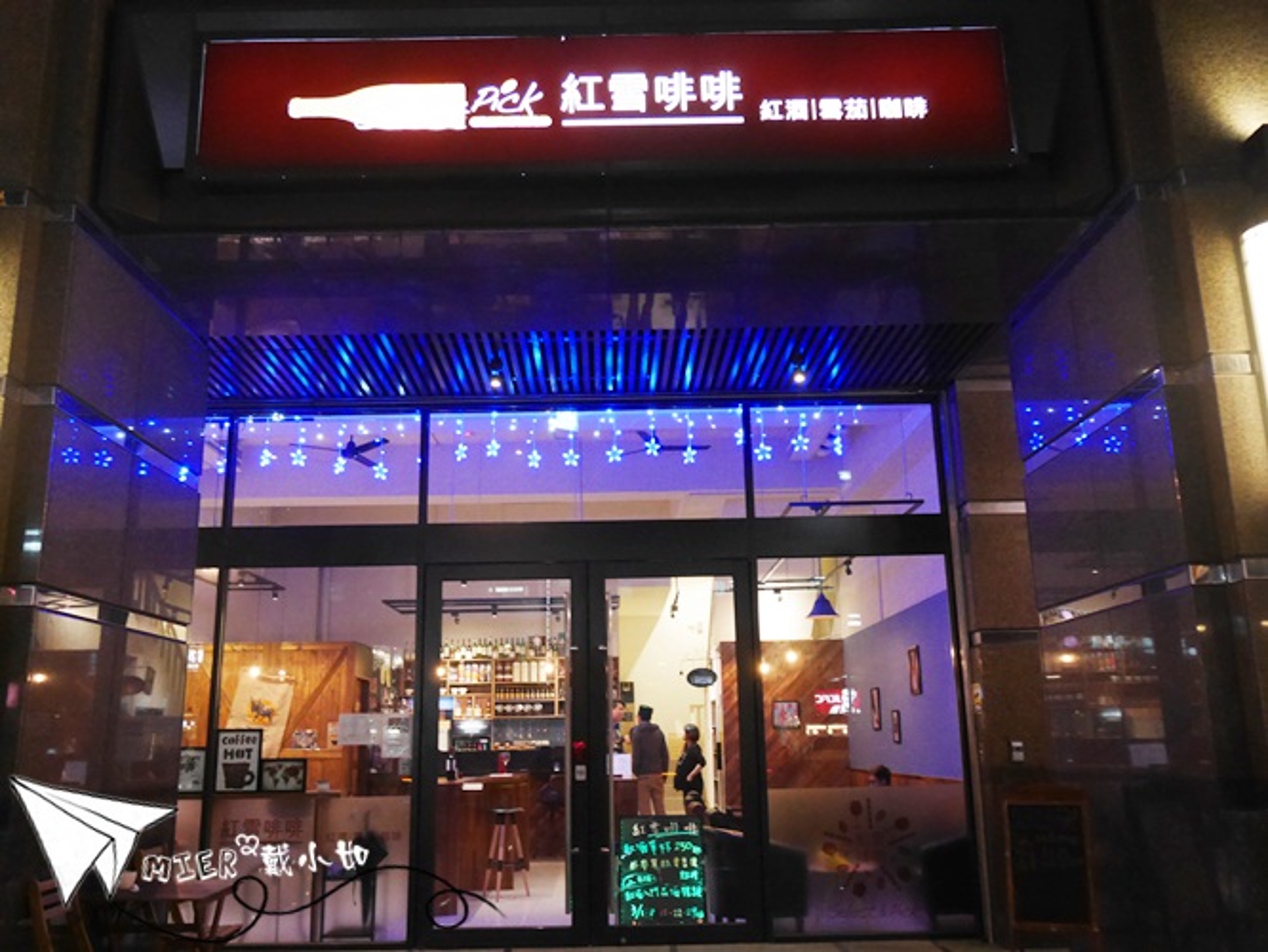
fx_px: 1173
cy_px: 476
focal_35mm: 32
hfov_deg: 56.8
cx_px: 634
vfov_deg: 44.2
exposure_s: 1/40
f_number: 3.9
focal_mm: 16
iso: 3200
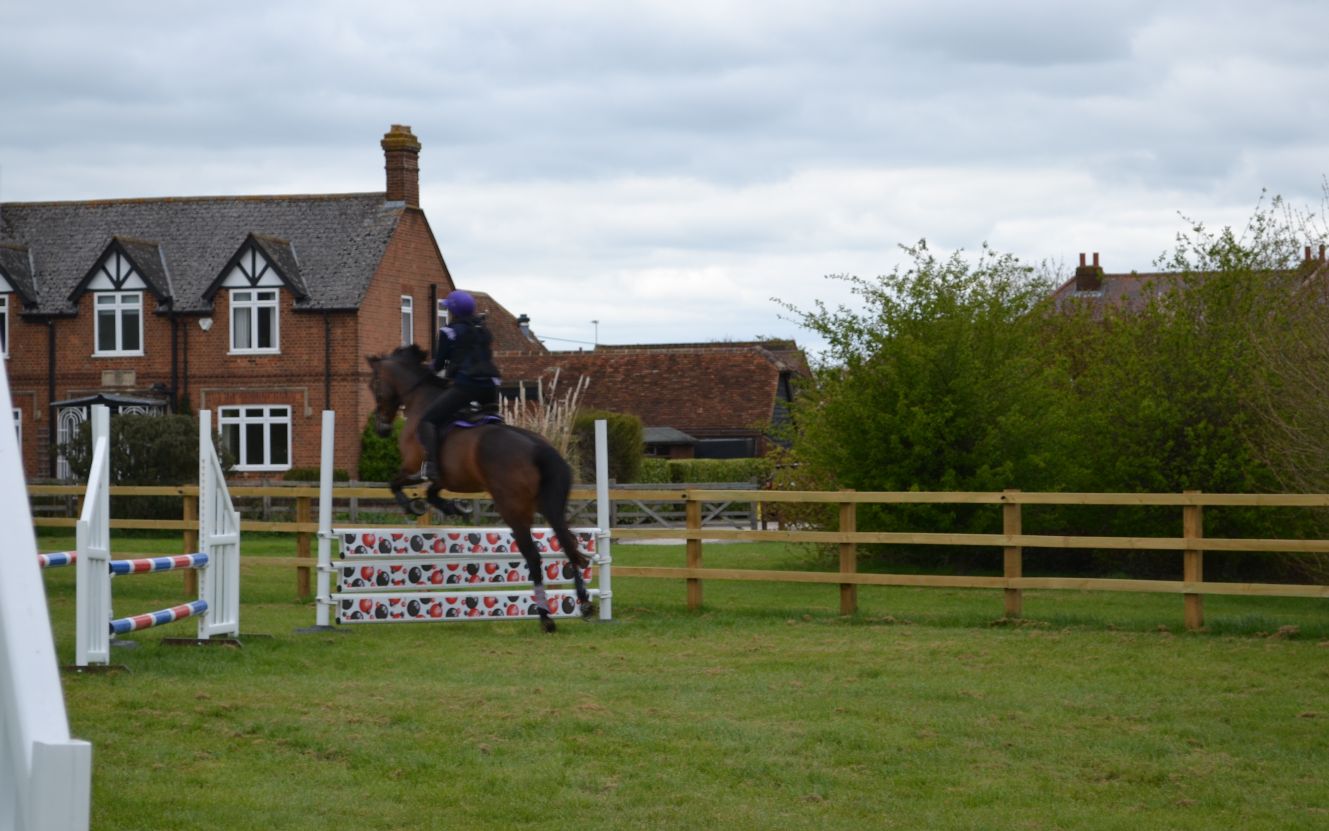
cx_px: 581
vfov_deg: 13.5
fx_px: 3498
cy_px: 334
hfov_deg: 21.5
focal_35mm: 97
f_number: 6.3
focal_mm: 55
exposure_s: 1/160
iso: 100
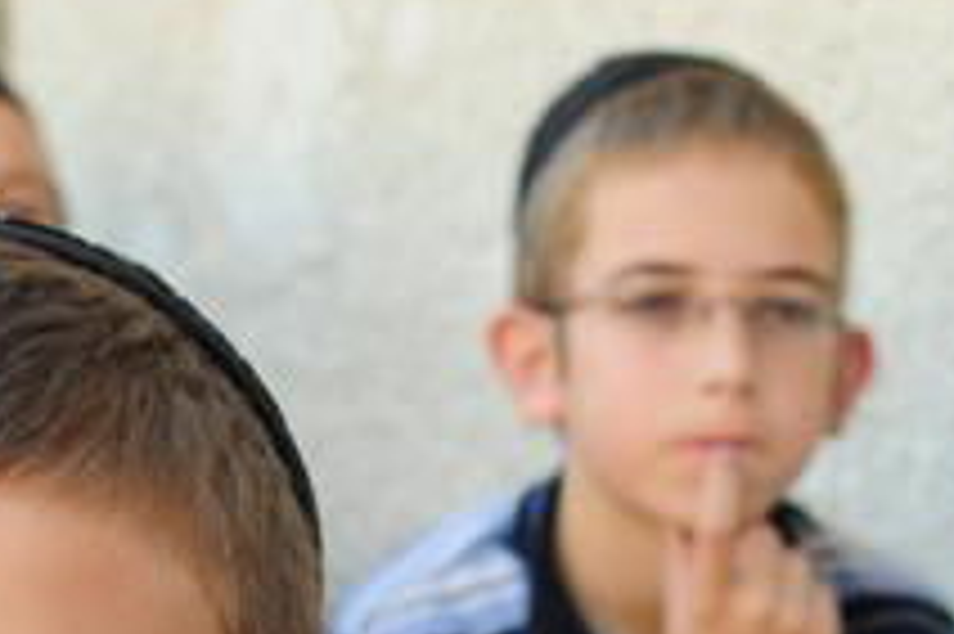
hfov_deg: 10.4
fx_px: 5240
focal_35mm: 198
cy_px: 987
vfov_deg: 6.8
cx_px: 801
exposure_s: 1/200
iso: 400
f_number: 4.5
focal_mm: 35
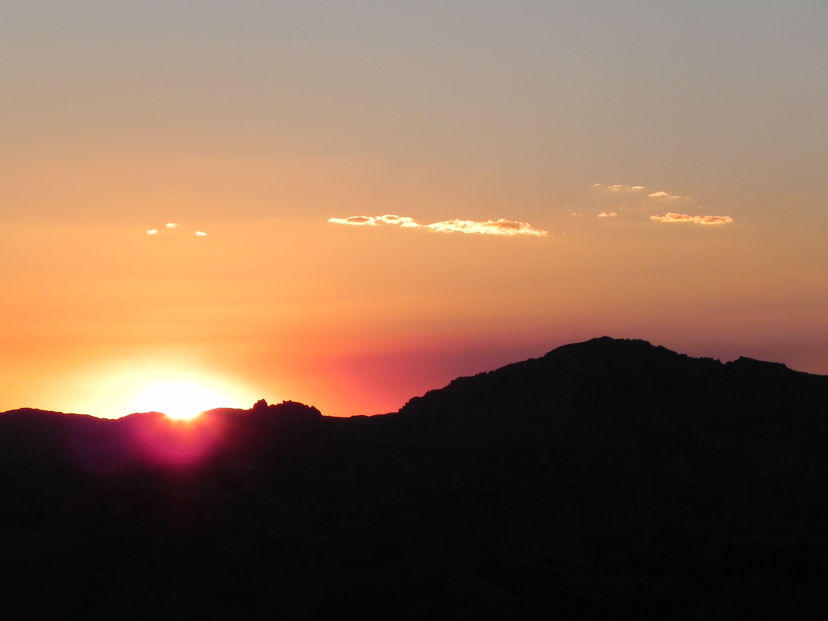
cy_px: 310
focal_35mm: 212
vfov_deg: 7.0
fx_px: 5071
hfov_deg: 9.3
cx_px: 414
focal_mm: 37.7
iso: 160
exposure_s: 1/396
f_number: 6.3
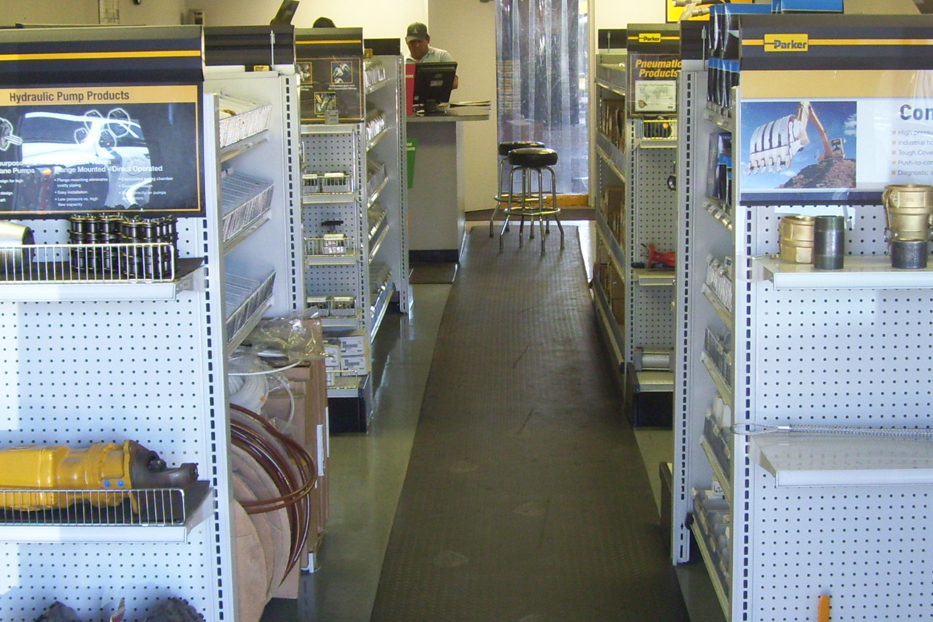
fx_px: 1581
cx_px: 463
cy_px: 287
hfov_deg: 32.9
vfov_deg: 22.3
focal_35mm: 61
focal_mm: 6
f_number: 2.7
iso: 160
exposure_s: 1/30
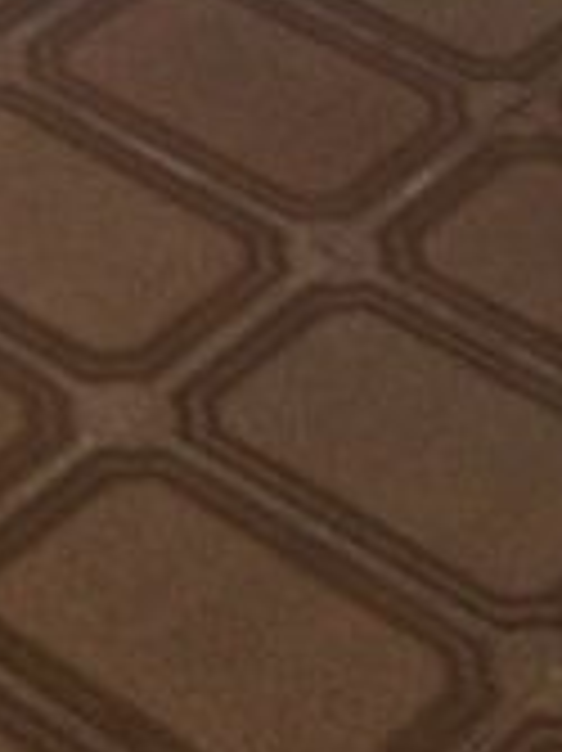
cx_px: 207
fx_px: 3620
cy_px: -1288
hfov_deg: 8.9
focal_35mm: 167
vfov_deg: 9.8
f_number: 2.2
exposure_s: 1/120
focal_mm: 4.15
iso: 50
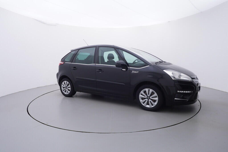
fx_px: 143
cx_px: 114
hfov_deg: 77.3
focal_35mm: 22
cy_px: 76
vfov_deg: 56.2
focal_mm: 15
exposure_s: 1/80
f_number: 5
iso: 200
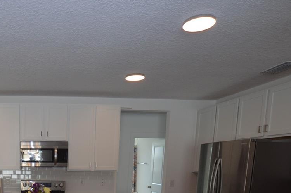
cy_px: 203
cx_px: 40
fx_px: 258
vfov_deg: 36.0
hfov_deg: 53.0
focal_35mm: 32
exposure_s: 1/100
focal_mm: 10
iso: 400
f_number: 5
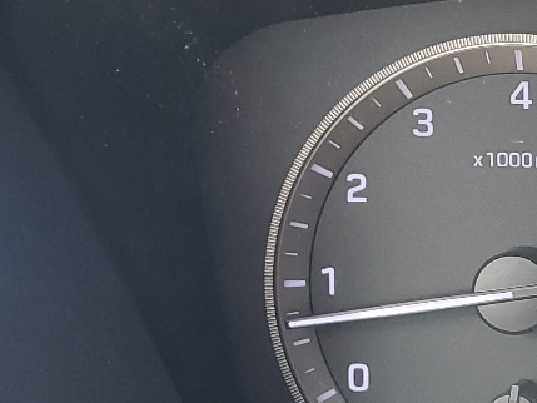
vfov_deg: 15.3
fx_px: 1505
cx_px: 905
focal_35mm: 97
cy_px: 214
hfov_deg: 17.3
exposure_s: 1/120
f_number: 1.5
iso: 61
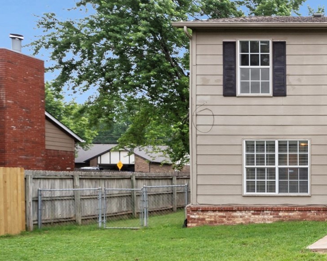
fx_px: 406
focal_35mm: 42
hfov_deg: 32.7
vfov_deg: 35.1
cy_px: 188
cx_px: 425
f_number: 9
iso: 250
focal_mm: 16
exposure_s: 1/250
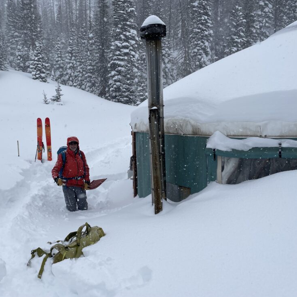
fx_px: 311
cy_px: 143
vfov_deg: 51.1
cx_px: 107
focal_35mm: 32
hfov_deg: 50.5
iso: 32
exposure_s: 1/963
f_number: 1.6
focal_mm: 4.2
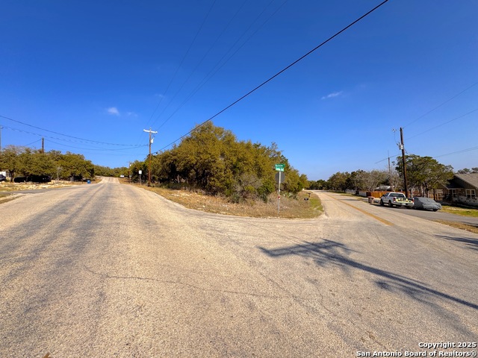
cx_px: 239
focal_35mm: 14
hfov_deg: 102.1
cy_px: 179
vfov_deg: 85.7
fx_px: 193
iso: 50
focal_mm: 2.22
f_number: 2.2
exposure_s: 1/2273
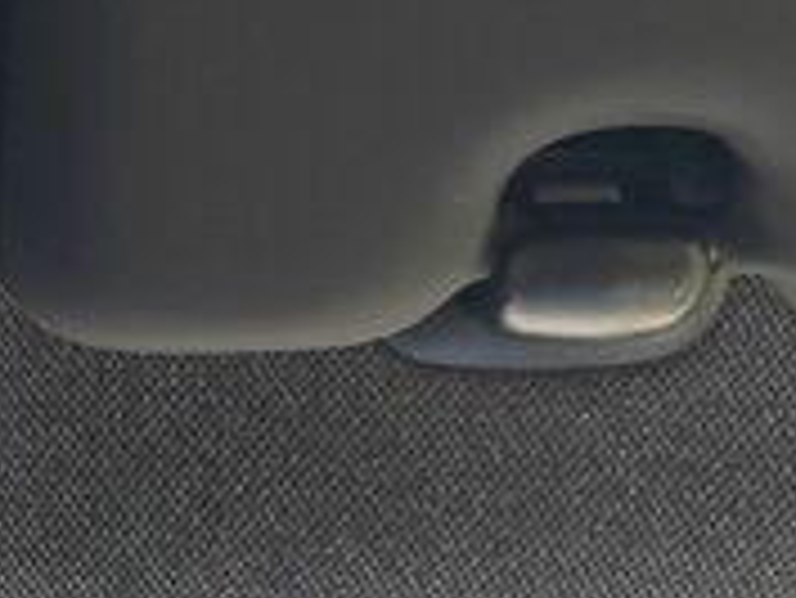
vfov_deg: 11.3
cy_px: 61
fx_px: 2991
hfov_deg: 12.5
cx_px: -1007
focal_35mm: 130
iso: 100
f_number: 1.9
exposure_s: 1/150
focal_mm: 5.52
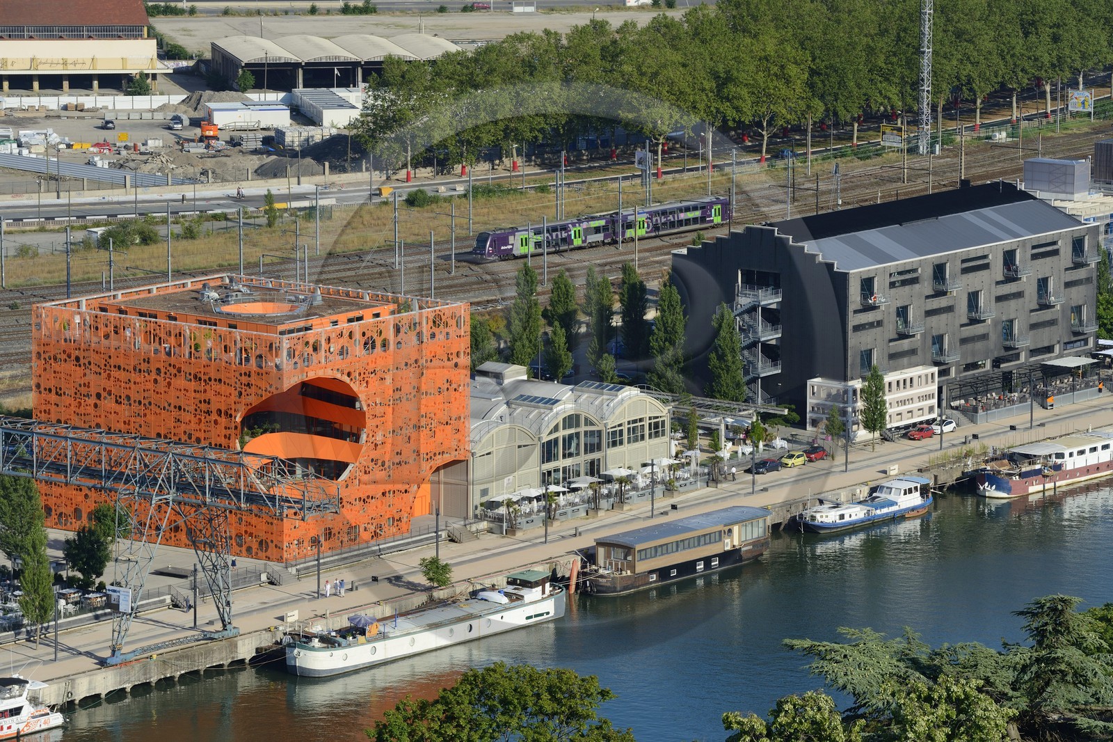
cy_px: 371
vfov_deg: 7.6
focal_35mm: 180
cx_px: 556
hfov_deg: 11.4
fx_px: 5563
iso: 200
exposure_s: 1/320
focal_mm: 180
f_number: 13
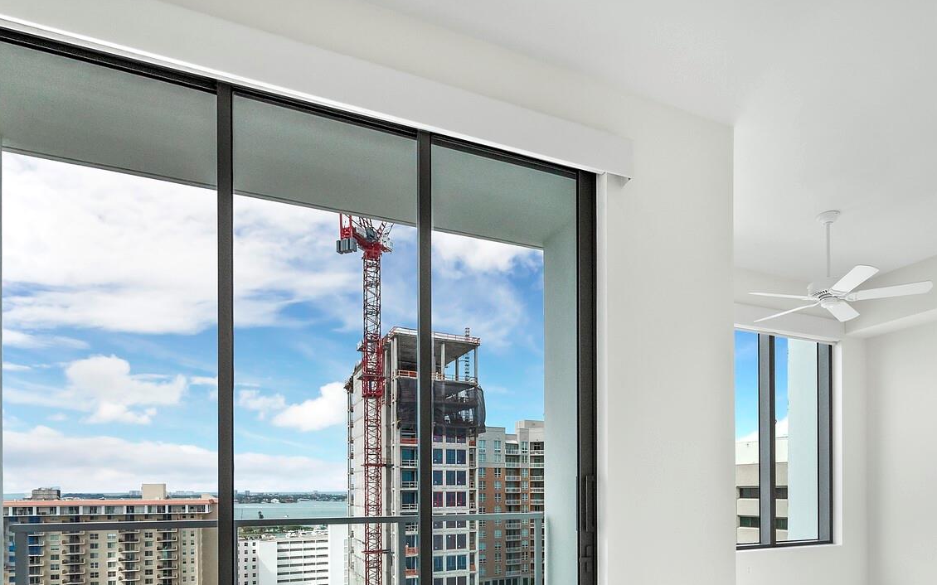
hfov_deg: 81.9
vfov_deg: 52.6
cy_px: 487
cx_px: 528
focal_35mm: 21
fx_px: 536
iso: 400
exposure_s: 1/40
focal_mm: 7
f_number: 11
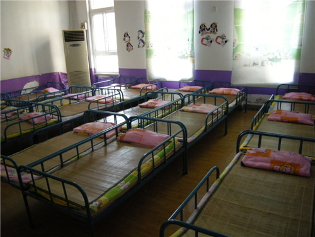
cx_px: 158
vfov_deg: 49.7
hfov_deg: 63.4
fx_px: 255
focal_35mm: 28
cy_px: 118
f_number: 2.8
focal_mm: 4.7
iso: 400
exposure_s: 1/45.1
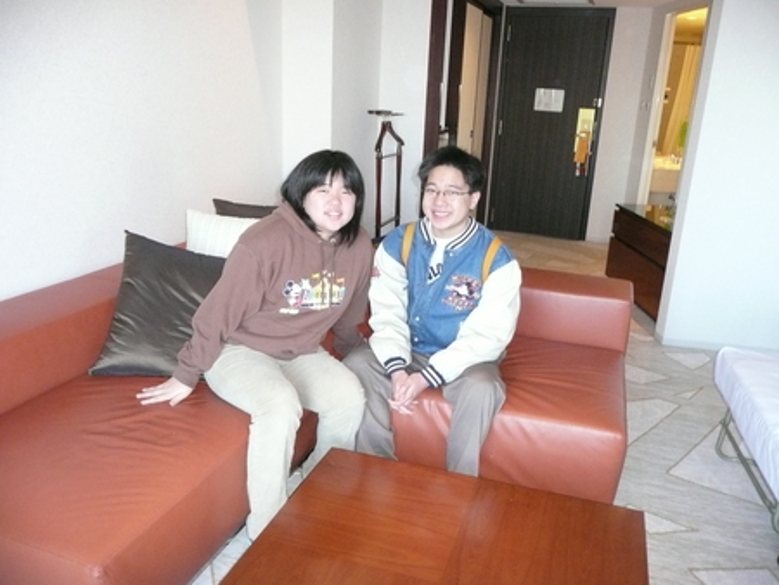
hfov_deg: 63.4
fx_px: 630
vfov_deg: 49.8
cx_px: 390
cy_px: 292
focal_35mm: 28
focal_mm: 4.6
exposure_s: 1/30
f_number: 3.3
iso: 400
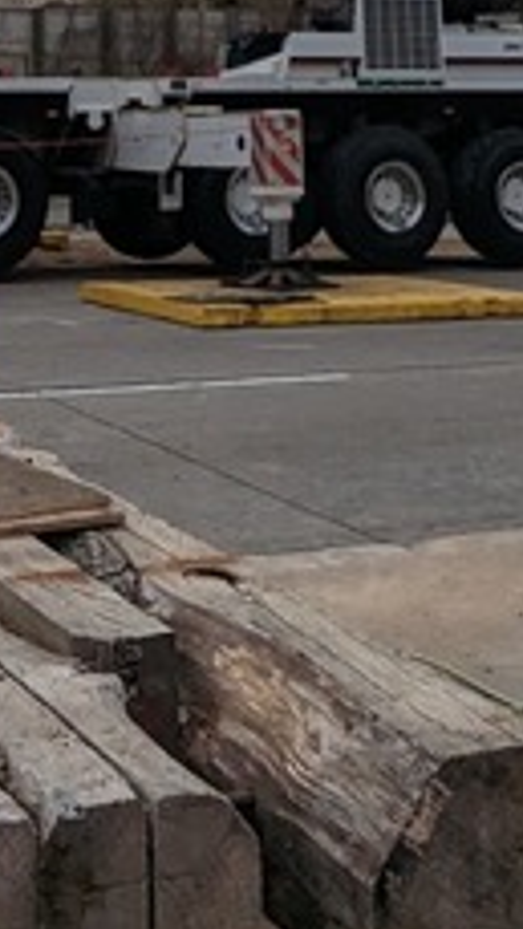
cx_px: 69
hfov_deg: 16.8
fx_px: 1749
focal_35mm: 71
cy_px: -353
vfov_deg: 24.8
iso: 51
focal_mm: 2.35
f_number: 2.2
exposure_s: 1/2445
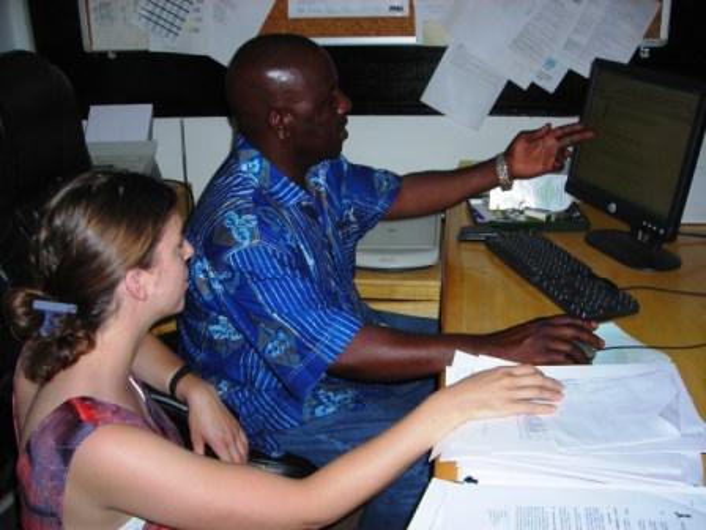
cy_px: 265
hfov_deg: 49.0
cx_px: 353
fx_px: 775
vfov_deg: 37.7
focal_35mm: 38
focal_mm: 6.3
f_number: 3.2
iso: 50
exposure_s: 1/60.1
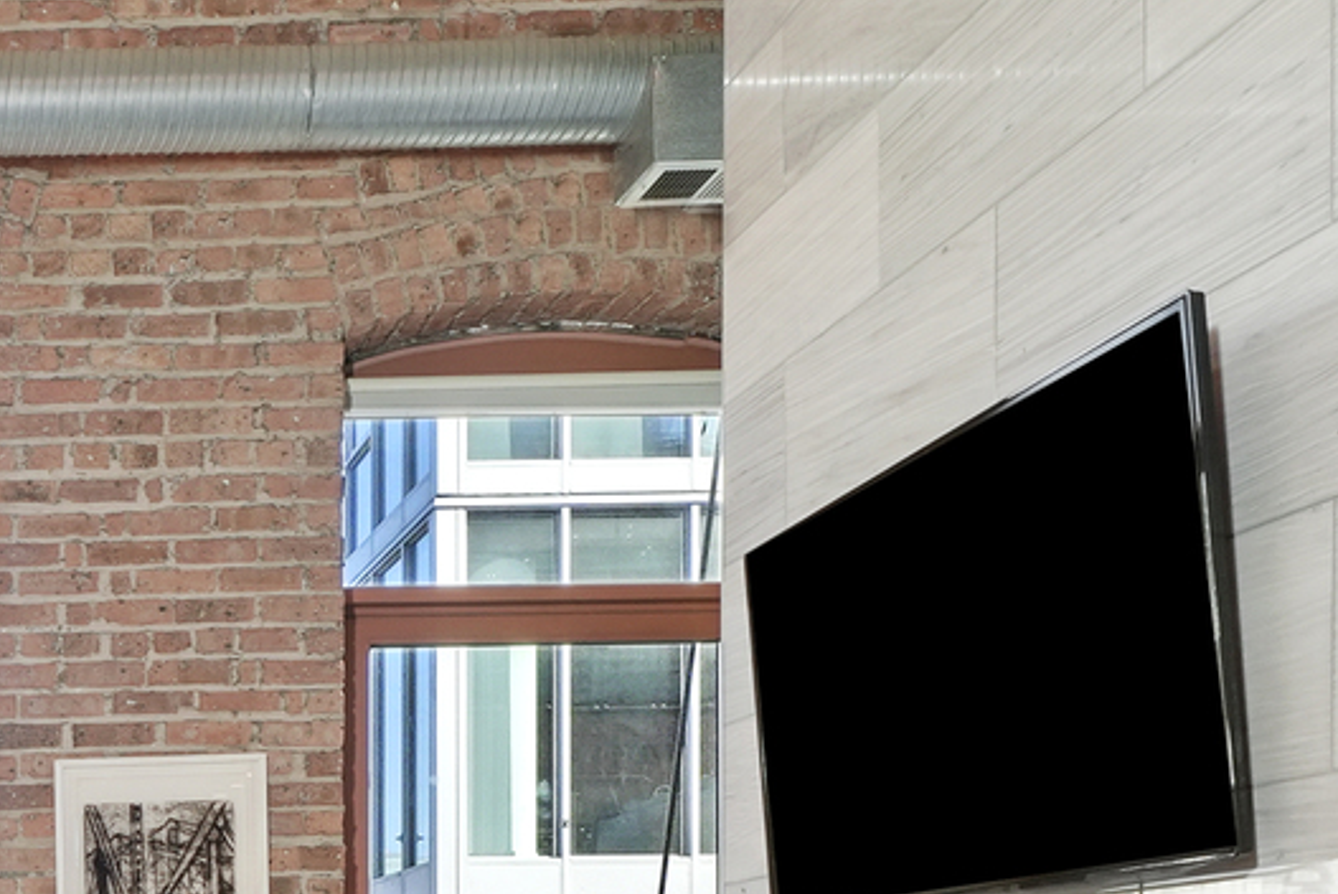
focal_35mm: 46
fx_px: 1711
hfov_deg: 35.4
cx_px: -195
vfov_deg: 26.2
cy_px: 1059
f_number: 13
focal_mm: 15
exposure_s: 1/10
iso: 1000
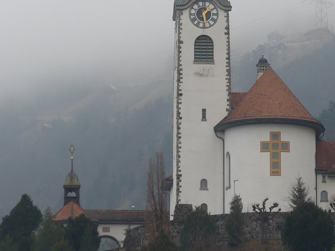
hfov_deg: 8.6
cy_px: 65
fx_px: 2215
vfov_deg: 6.5
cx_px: 254
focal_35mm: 229
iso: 80
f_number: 5.2
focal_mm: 24.3
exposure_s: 1/100
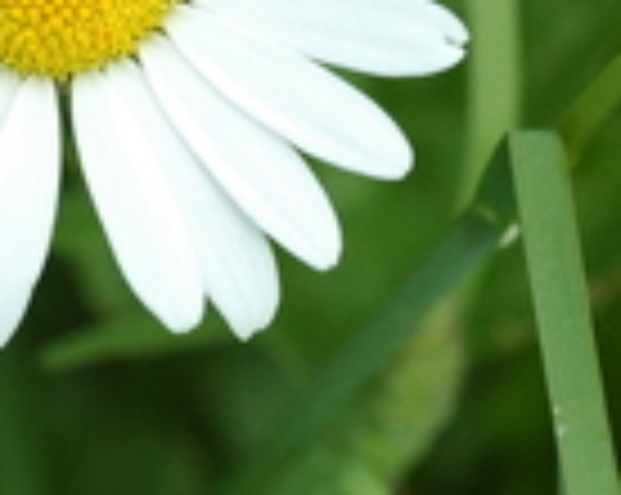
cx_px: 45
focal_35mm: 423
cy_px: -90
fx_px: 7763
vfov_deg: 3.6
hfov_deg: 4.6
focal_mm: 90
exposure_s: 1/400
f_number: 10
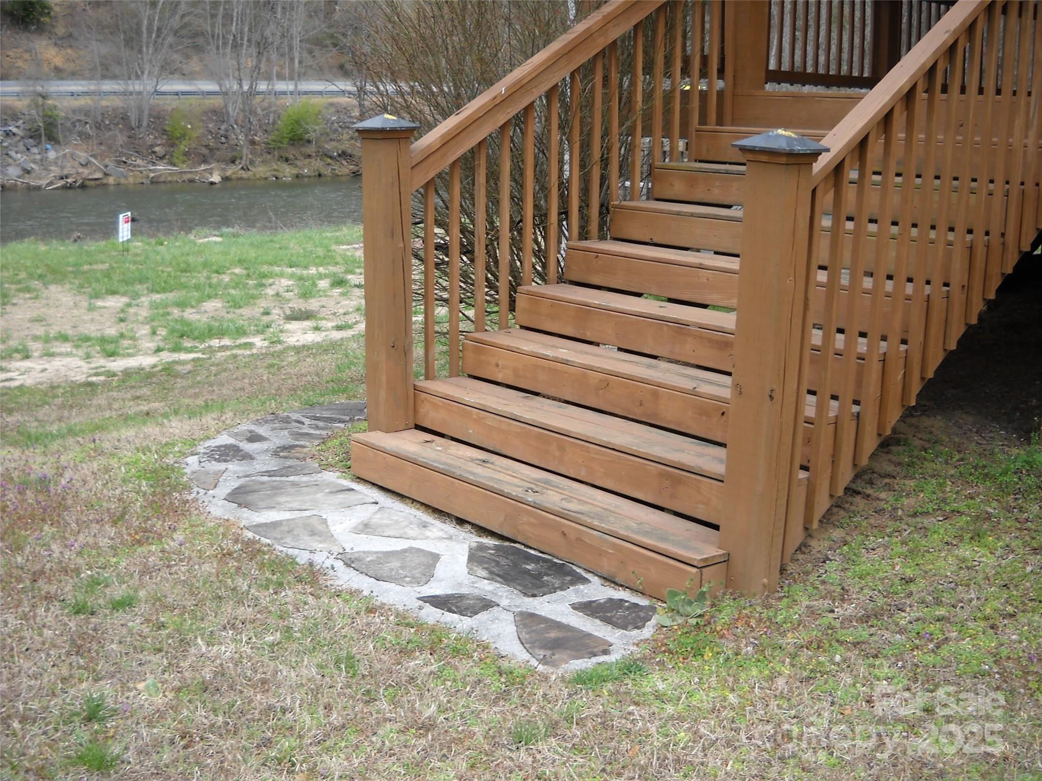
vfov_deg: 35.1
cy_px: 390
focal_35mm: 41
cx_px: 521
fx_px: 1234
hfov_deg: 45.8
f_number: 3.1
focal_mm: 6.72
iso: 64
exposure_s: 1/141
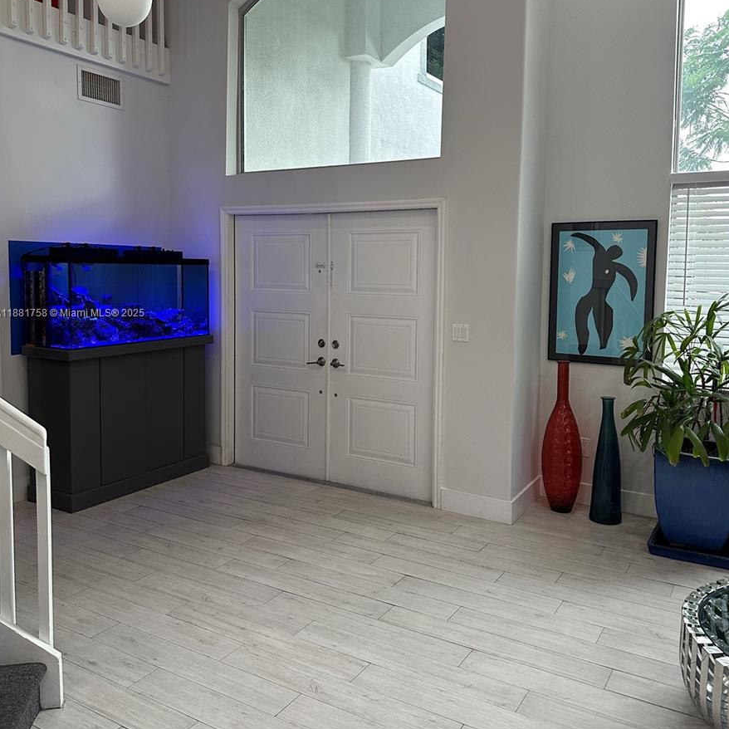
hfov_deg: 55.6
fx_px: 691
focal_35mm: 29
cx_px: 366
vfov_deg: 55.4
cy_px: 314
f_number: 1.78
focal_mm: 6.86
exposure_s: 1/120
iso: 250
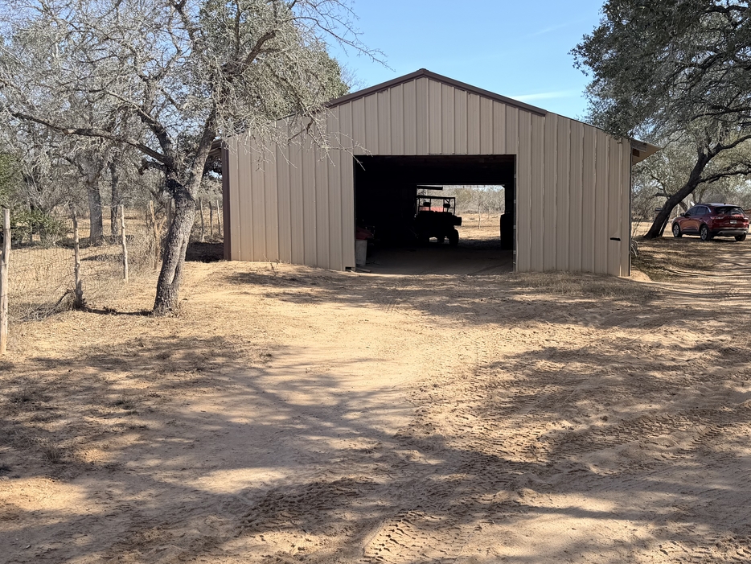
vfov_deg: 38.7
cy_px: 272
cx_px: 476
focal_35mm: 37
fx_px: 803
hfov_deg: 49.6
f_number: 1.78
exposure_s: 1/2000
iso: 80
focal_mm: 6.76
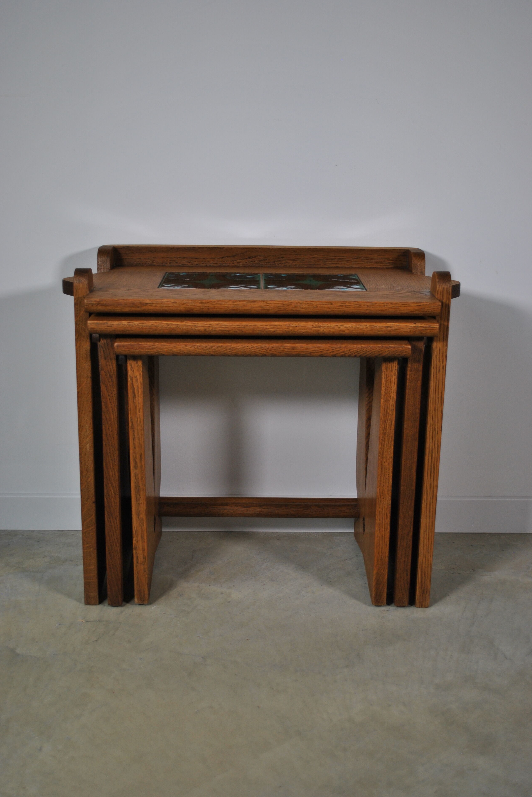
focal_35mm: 43
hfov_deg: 31.2
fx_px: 953
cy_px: 402
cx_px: 261
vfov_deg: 45.4
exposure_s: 1/125
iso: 200
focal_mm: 28
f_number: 4.5
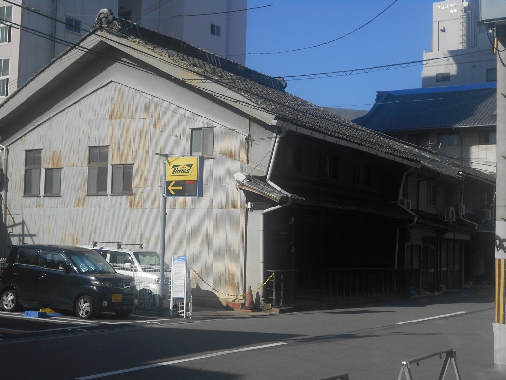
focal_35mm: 58
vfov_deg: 25.2
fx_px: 848
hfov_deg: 33.2
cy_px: 190
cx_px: 253
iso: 80
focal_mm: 10
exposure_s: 1/800
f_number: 4.9
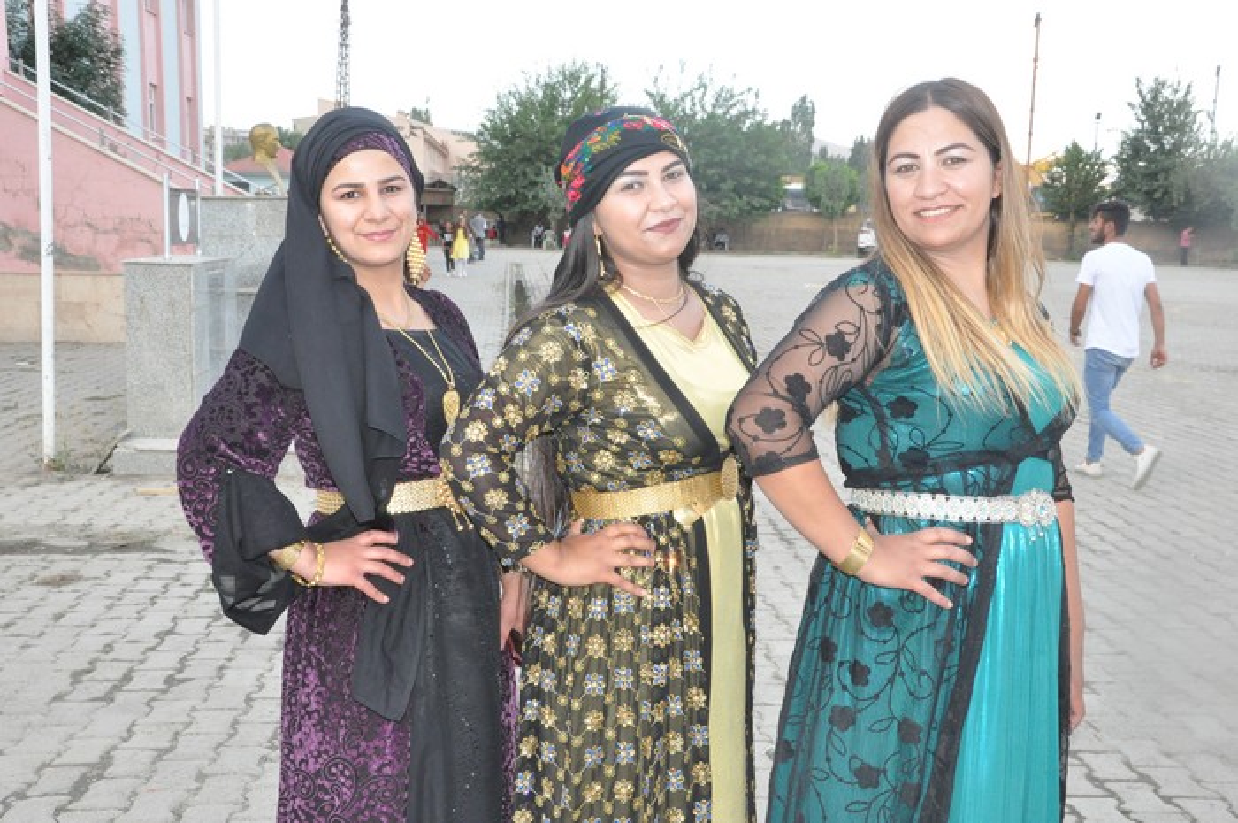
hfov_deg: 49.6
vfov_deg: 34.1
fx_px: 1340
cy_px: 412
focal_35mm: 39
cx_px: 619
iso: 1250
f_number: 13
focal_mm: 26
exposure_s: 1/200
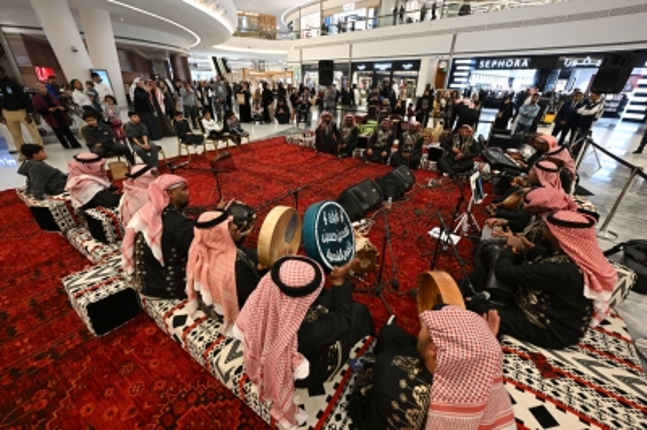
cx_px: 324
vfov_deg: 77.2
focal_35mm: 15
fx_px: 269
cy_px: 215
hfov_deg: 100.4
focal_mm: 15
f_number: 4
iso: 2000
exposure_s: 1/160
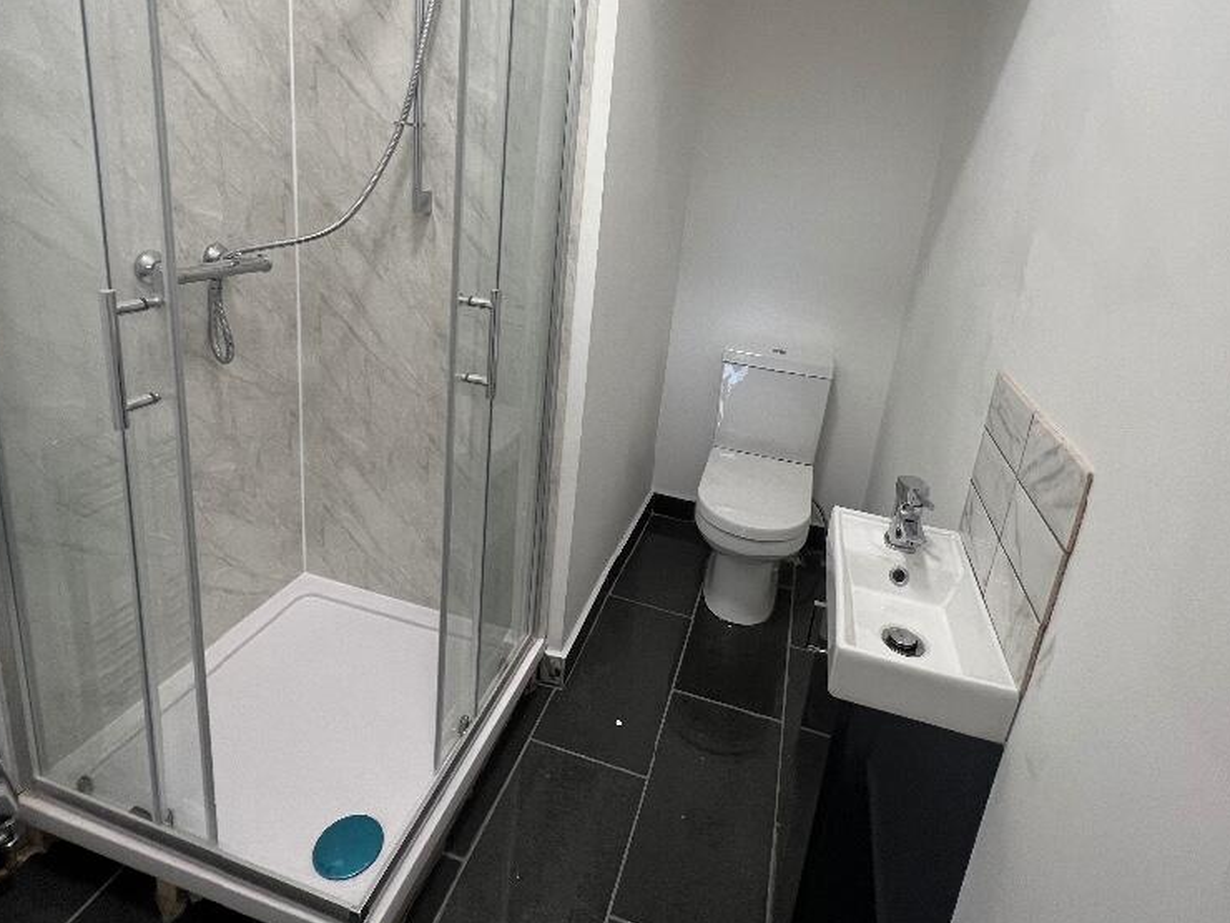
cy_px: 329
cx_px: 642
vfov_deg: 70.1
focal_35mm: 18
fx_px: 640
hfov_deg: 87.7
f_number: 1.8
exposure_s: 1/100
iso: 125
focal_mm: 1.57
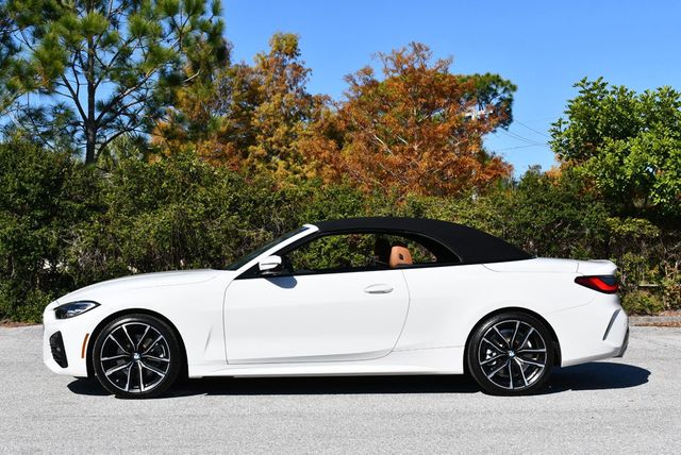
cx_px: 340
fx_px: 1136
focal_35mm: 60
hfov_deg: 33.4
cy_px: 228
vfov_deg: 22.7
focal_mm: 30
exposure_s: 1/320
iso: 100
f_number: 9
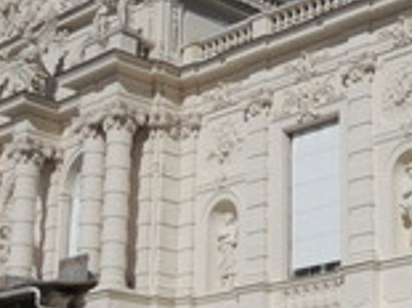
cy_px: 194
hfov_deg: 20.9
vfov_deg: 16.2
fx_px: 1082
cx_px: 405
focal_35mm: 91
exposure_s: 1/1250
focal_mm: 4.3
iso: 100
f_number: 5.6
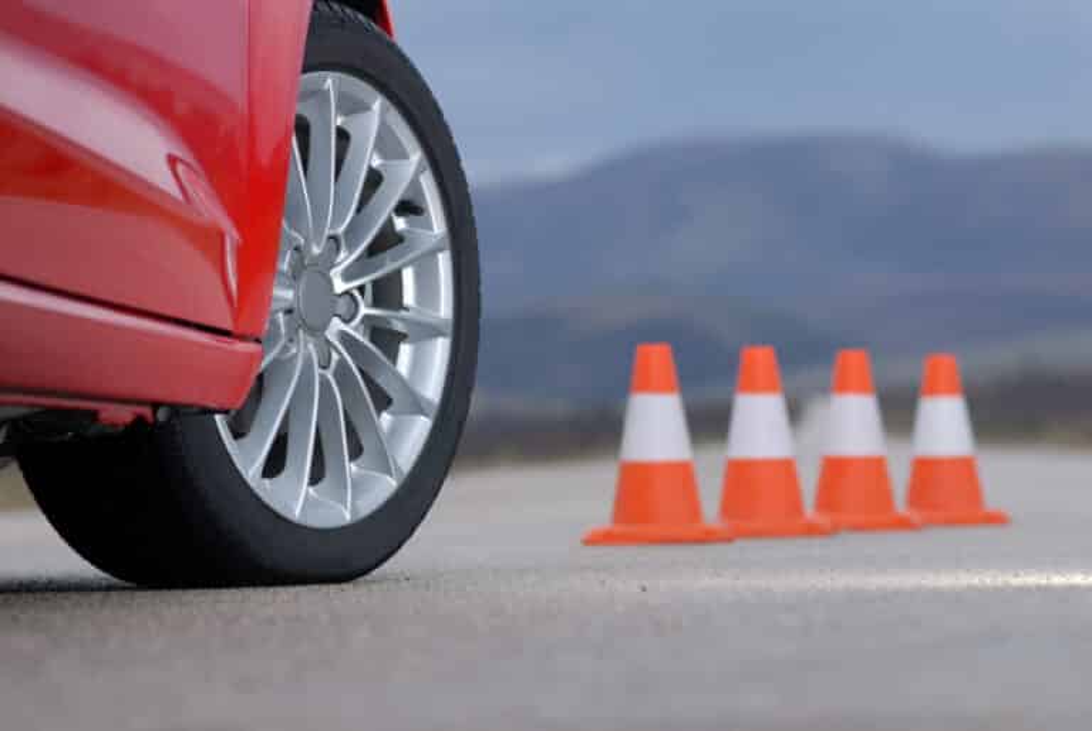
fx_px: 4783
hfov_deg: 13.0
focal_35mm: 158
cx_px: 546
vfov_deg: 8.7
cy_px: 366
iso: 100
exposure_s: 1/60
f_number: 3.5
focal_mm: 105
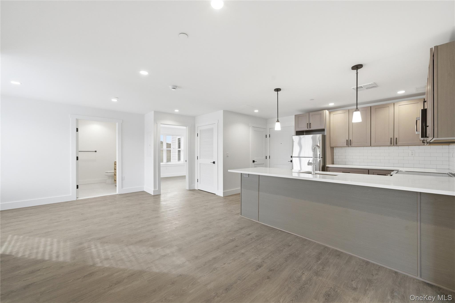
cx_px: 228
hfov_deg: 104.3
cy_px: 152
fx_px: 177
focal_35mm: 14
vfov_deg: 81.2
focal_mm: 14
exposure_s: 1/500
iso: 500
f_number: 8
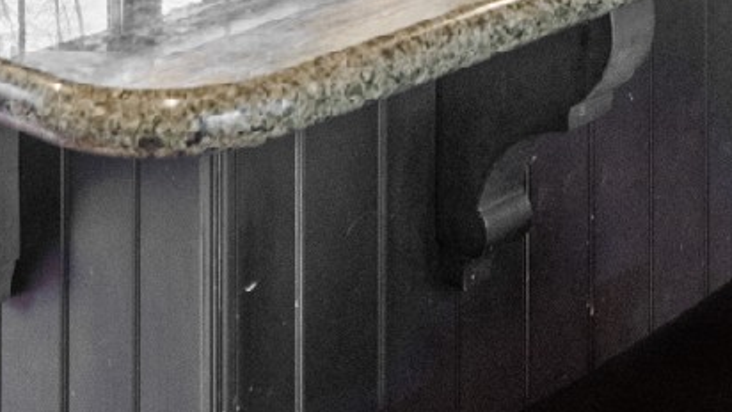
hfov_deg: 19.9
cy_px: -604
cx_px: 586
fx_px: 2066
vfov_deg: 9.9
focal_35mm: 106
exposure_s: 1/4
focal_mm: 15.5
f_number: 8
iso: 640
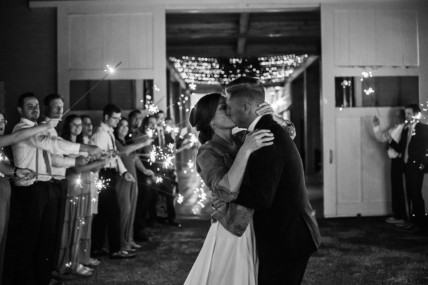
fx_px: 594
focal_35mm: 50
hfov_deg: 39.6
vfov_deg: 26.9
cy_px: 142
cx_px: 214
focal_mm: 50
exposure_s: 1/200
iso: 2000
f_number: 2.5
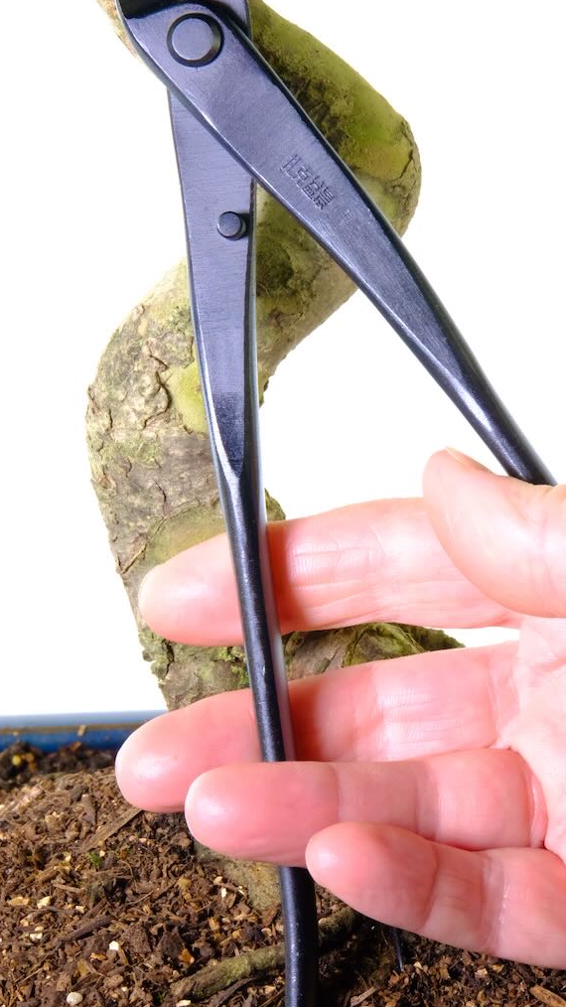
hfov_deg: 4.8
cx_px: 355
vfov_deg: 8.5
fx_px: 6780
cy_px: 376
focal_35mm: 254
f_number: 18
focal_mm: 128
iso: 3200
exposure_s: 1/8
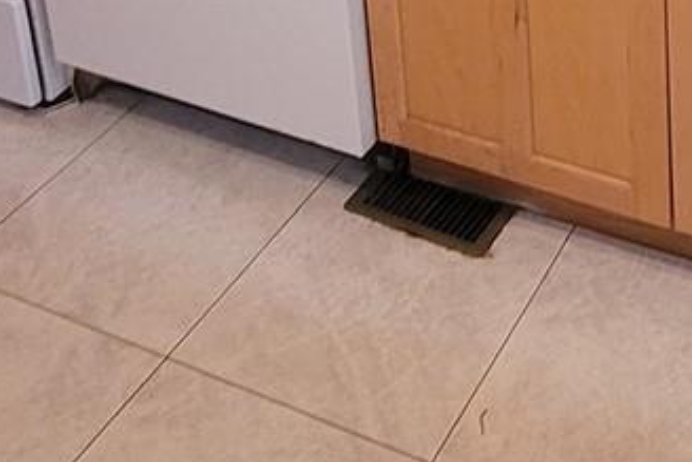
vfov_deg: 16.4
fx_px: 1269
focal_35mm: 66
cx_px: 597
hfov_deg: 29.5
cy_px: -426
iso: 320
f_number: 2.2
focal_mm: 1.74
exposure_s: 1/40
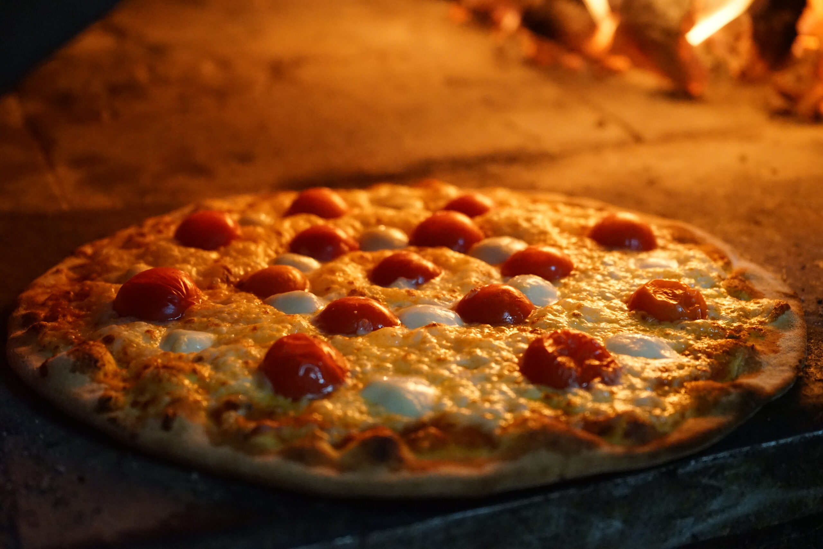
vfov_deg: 25.1
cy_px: 274
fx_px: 1234
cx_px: 412
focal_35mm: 54
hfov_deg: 36.9
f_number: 5
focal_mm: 54
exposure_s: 1/160
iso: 6400
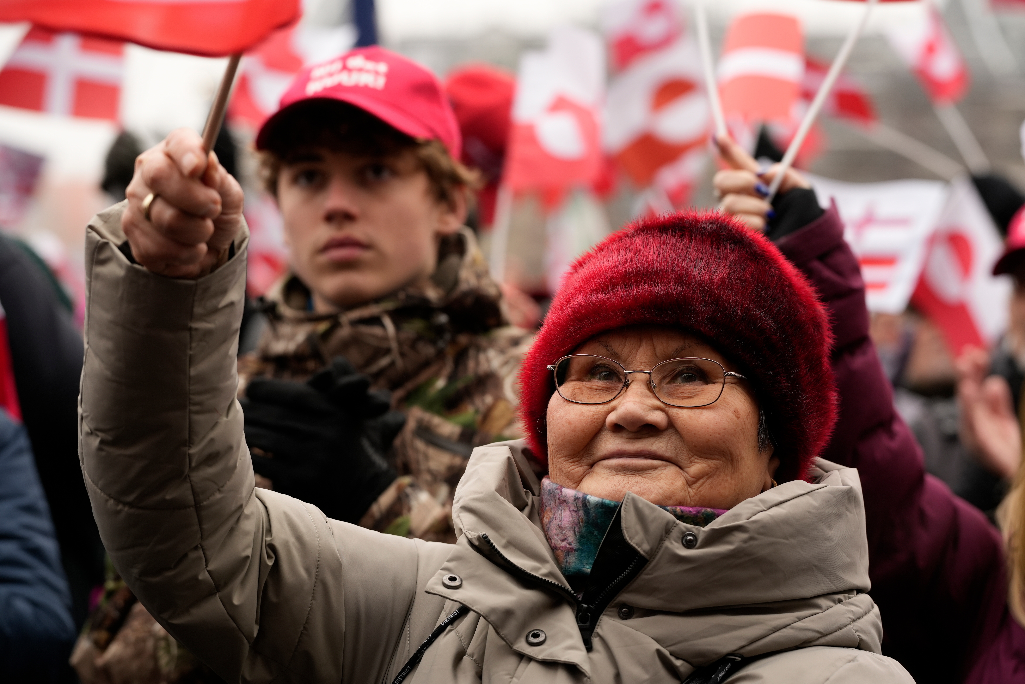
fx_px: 2927
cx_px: 512
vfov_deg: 13.3
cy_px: 342
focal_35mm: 103
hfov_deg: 19.9
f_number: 4.5
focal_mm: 102.8
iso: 400
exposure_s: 1/200
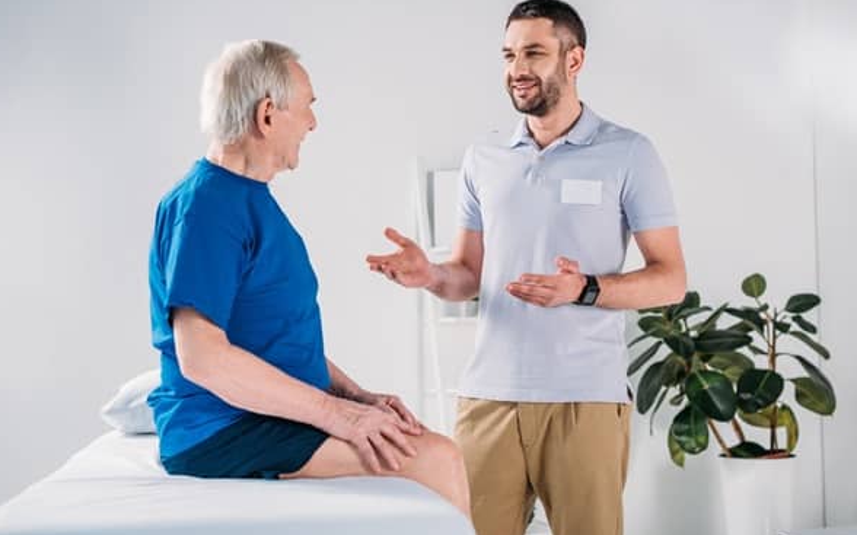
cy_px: 261
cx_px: 423
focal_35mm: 52
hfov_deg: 38.9
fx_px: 1214
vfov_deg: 24.8
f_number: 3.5
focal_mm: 50
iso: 125
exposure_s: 1/200
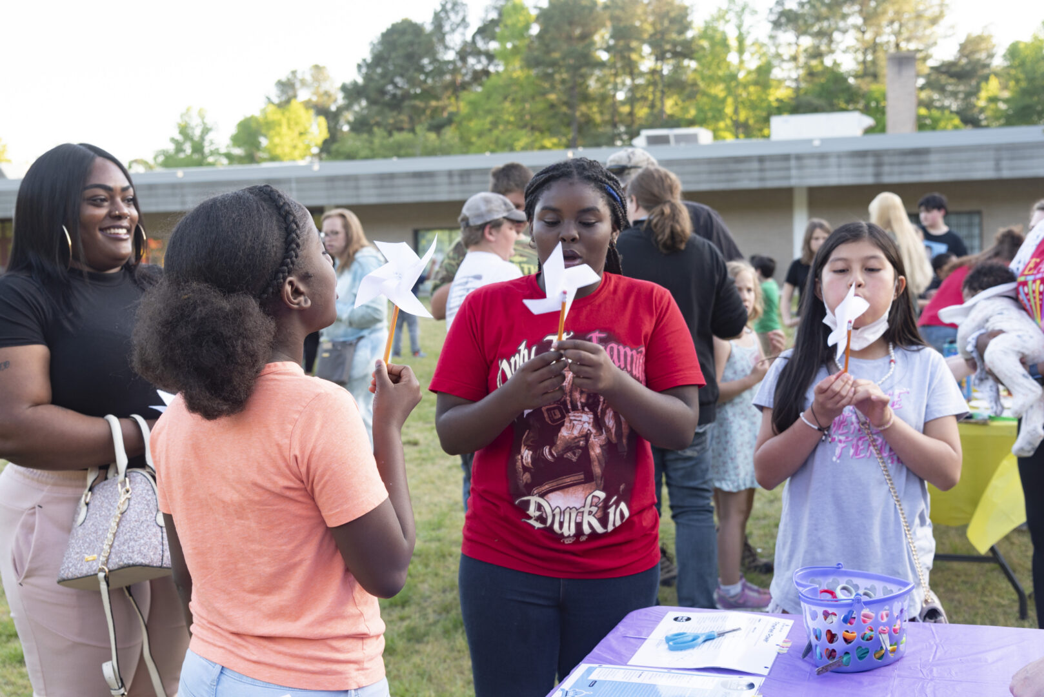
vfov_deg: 30.5
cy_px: 348
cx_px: 522
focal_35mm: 44
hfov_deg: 44.5
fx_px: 1276
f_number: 5.6
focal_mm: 44
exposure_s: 1/100
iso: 180
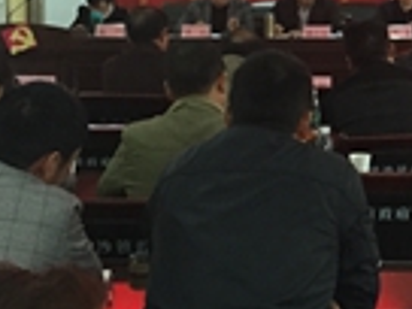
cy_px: -2
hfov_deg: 17.3
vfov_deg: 13.6
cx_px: 527
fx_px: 1274
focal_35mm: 107
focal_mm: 4.15
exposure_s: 1/33
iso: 200
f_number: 2.2
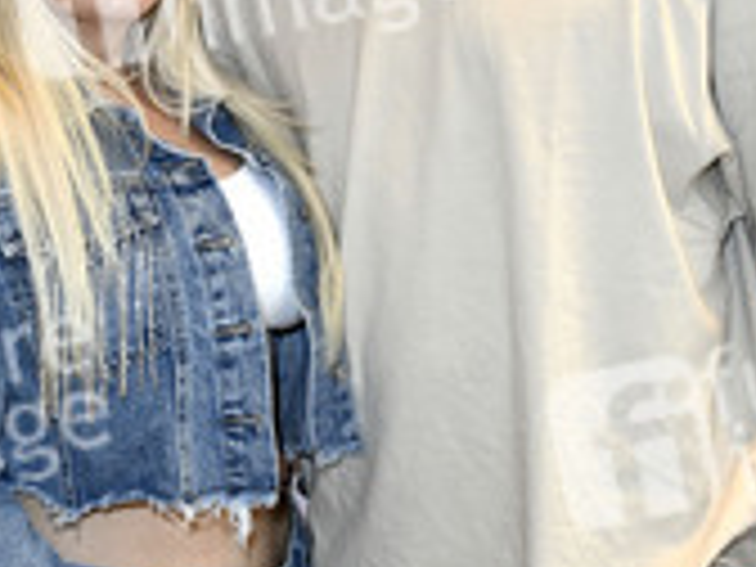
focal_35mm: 110
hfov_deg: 17.9
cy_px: 198
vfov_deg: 13.4
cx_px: 369
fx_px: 2402
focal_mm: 48
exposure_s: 1/200
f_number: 5.6
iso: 1250
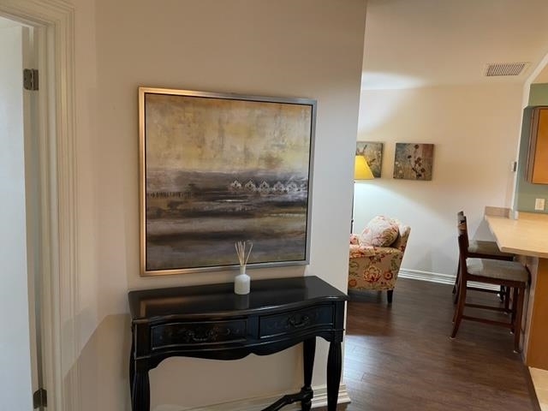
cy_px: 206
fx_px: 412
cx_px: 274
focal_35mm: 26
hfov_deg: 67.3
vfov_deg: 53.1
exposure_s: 1/60
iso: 500
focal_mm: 5.1
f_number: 1.6
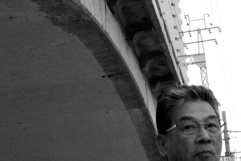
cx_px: 217
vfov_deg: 12.2
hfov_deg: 18.0
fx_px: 750
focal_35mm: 112
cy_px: 113
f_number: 9
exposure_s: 1/500
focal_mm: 24.2
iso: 800
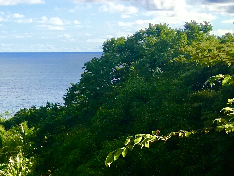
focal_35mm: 114
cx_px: -150
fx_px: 770
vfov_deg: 12.9
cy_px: 151
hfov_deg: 15.5
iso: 25
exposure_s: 1/1789
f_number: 2.2
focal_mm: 4.15
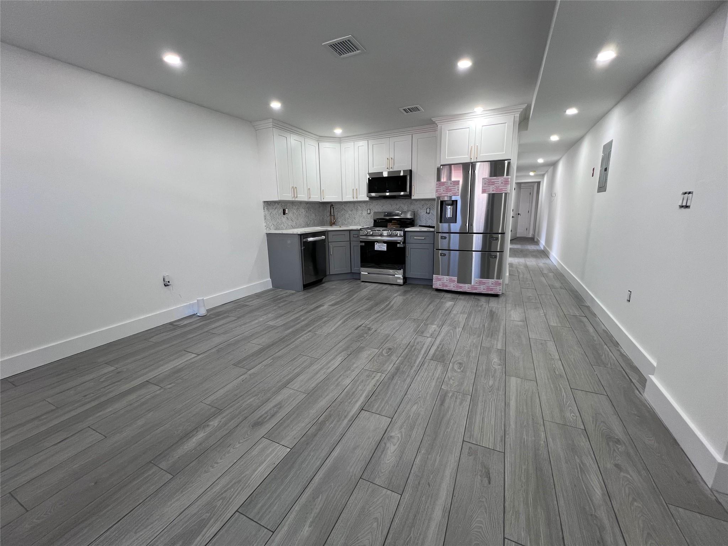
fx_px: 273
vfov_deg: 89.9
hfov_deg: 106.2
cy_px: 273
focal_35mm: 13
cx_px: 364
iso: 125
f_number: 1.8
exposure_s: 1/60
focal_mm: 1.57
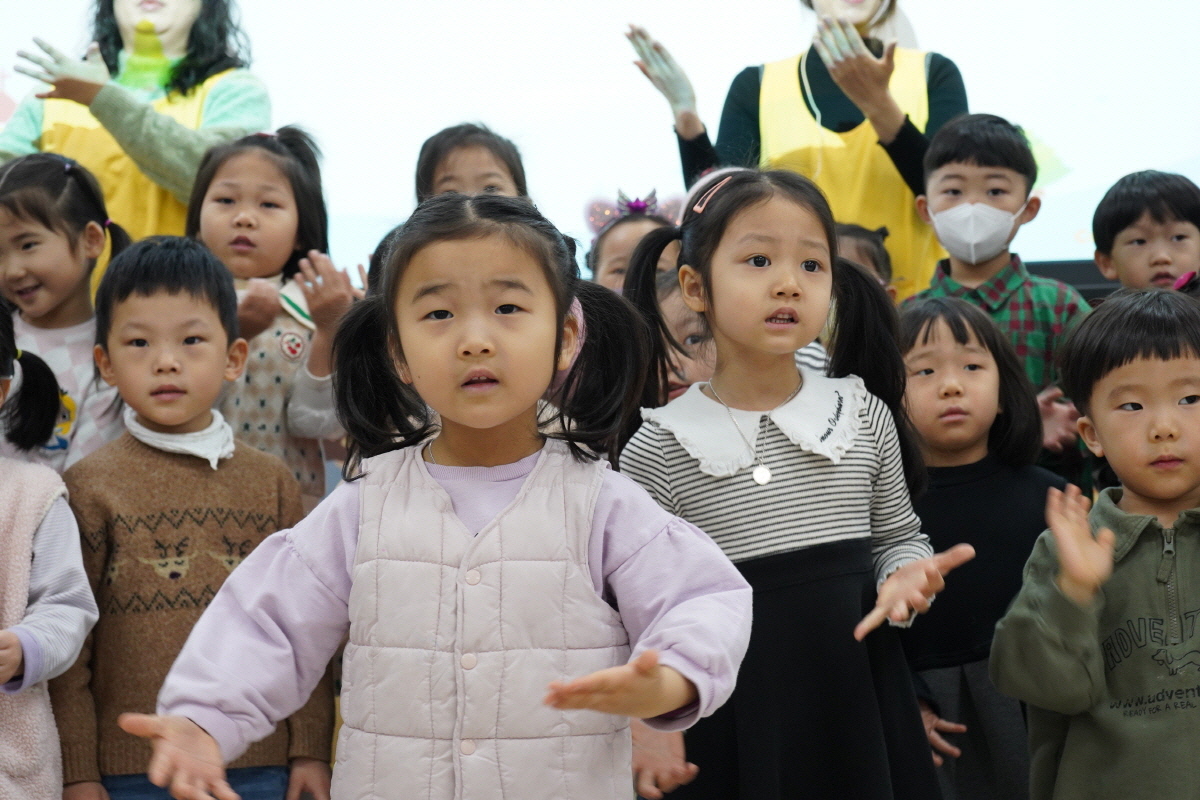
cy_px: 400
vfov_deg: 22.6
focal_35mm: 60
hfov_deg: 33.4
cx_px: 600
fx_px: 2000
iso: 2500
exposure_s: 1/100
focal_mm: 60
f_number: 6.3
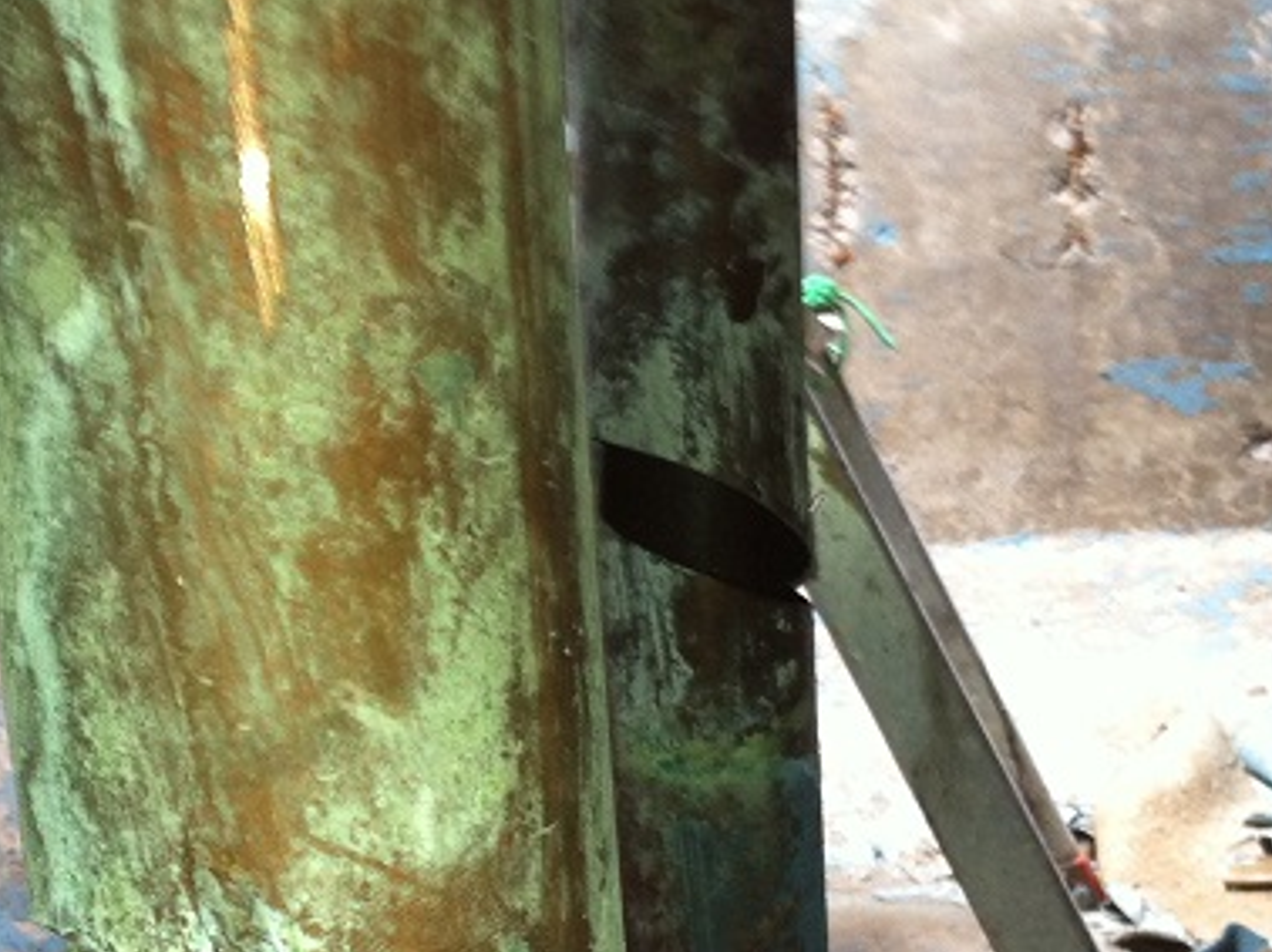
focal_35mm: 72
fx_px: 2644
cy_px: 695
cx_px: 279
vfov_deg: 20.3
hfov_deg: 26.6
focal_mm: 3.85
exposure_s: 1/15
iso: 100
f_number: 2.8
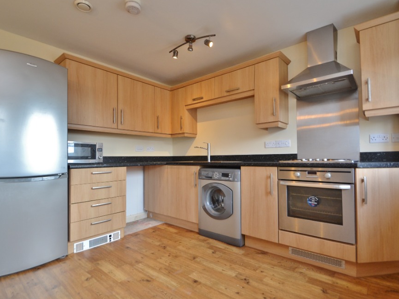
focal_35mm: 17
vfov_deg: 74.7
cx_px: 207
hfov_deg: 91.0
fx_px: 196
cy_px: 152
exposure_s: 1/60
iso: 400
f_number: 4
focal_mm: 10
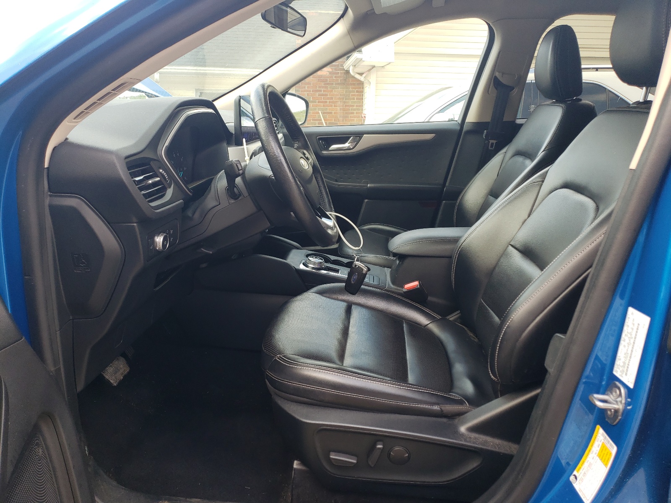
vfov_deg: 53.1
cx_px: 336
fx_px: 504
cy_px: 252
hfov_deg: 67.3
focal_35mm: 26
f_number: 1.5
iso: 50
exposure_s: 1/182
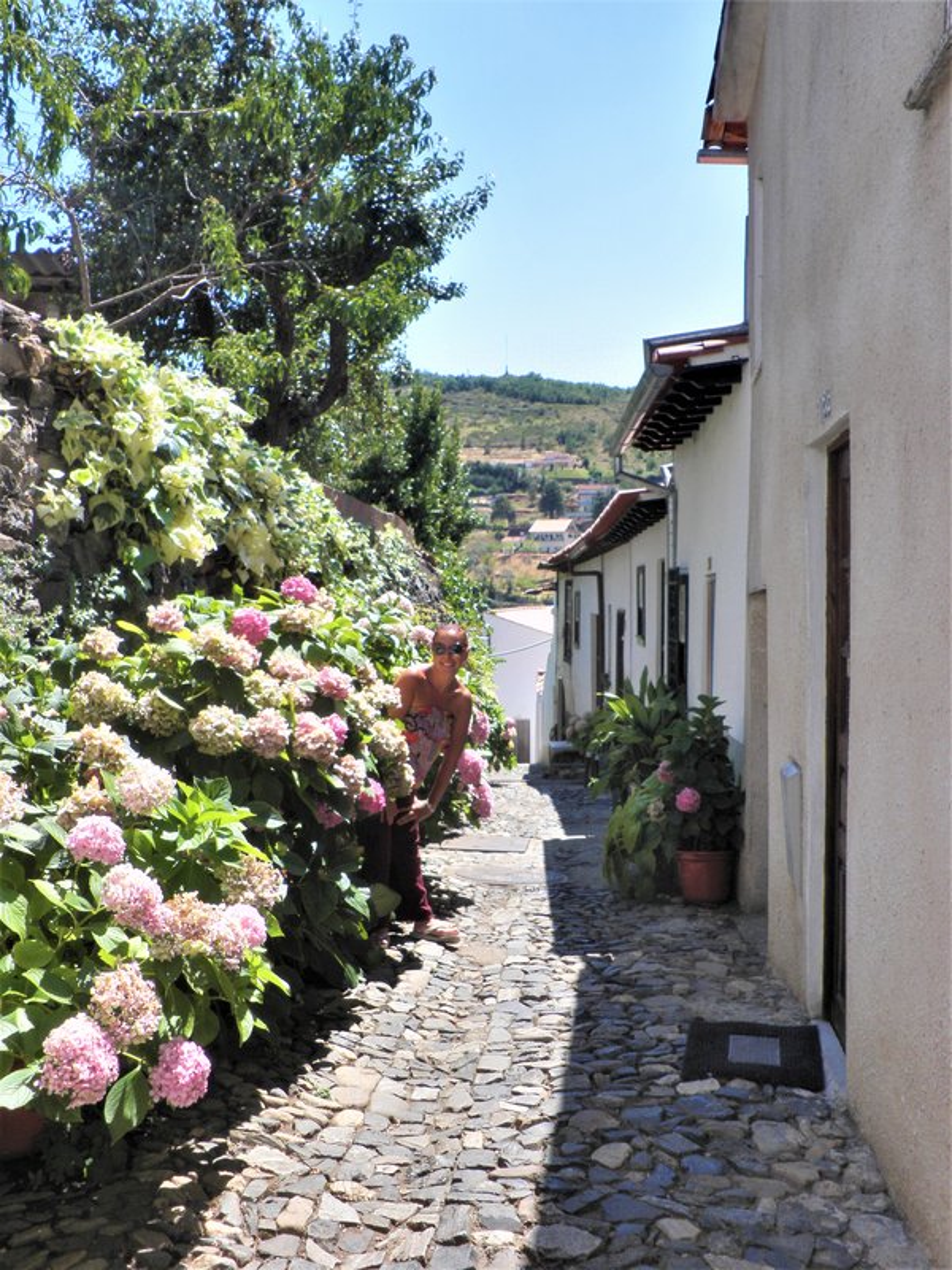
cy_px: 635
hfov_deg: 39.7
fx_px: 1320
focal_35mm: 36
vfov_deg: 51.4
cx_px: 476
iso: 64
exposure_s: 1/200
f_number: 5.6
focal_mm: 6.3
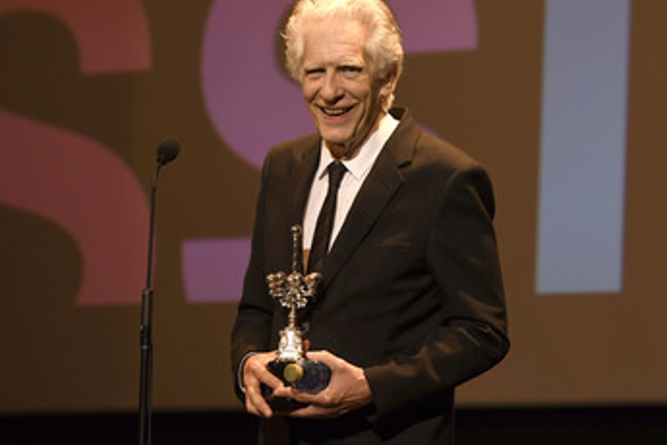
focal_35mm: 183
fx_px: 3390
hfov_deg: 11.2
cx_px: 341
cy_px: 240
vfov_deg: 7.5
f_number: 3.2
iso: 1250
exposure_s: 1/320
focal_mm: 140
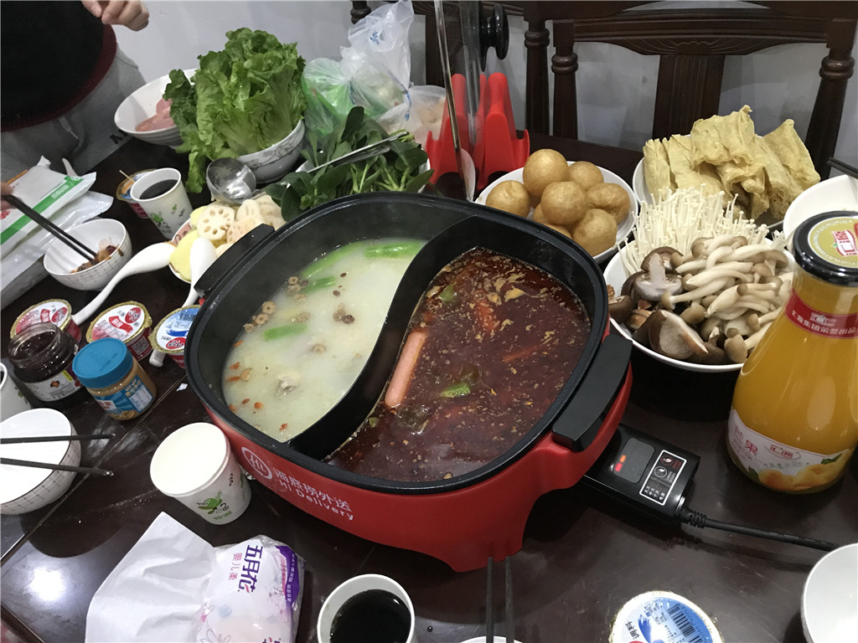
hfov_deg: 63.4
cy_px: 322
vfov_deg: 49.7
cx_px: 429
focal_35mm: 28
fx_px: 694
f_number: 1.8
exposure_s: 1/7
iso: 80
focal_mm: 3.99
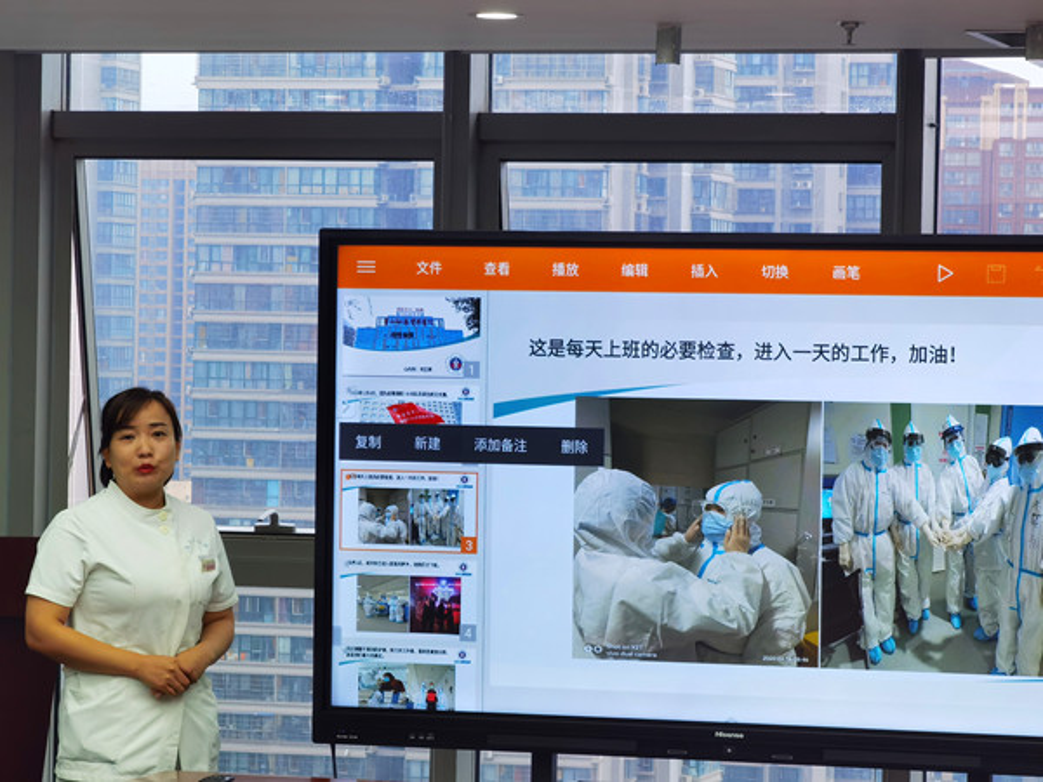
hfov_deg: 14.0
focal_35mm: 141
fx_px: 4248
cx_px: 522
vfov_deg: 10.5
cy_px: 391
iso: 100
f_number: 3.4
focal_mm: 14.46
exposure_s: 1/60
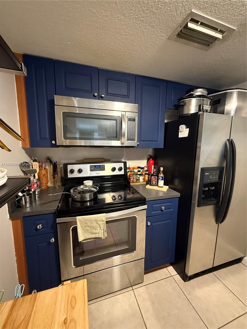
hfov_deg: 85.7
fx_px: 133
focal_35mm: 14
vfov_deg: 102.1
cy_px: 164
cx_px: 124
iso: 1000
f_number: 2.2
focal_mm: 2.22
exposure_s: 1/40
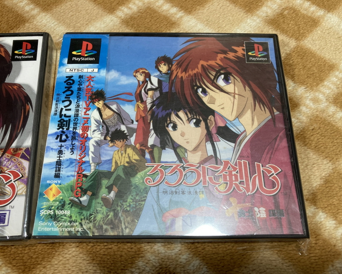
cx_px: 172
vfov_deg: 48.5
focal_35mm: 30
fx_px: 304
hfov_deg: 58.8
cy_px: 141
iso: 100
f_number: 1.8
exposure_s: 1/50
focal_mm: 3.99
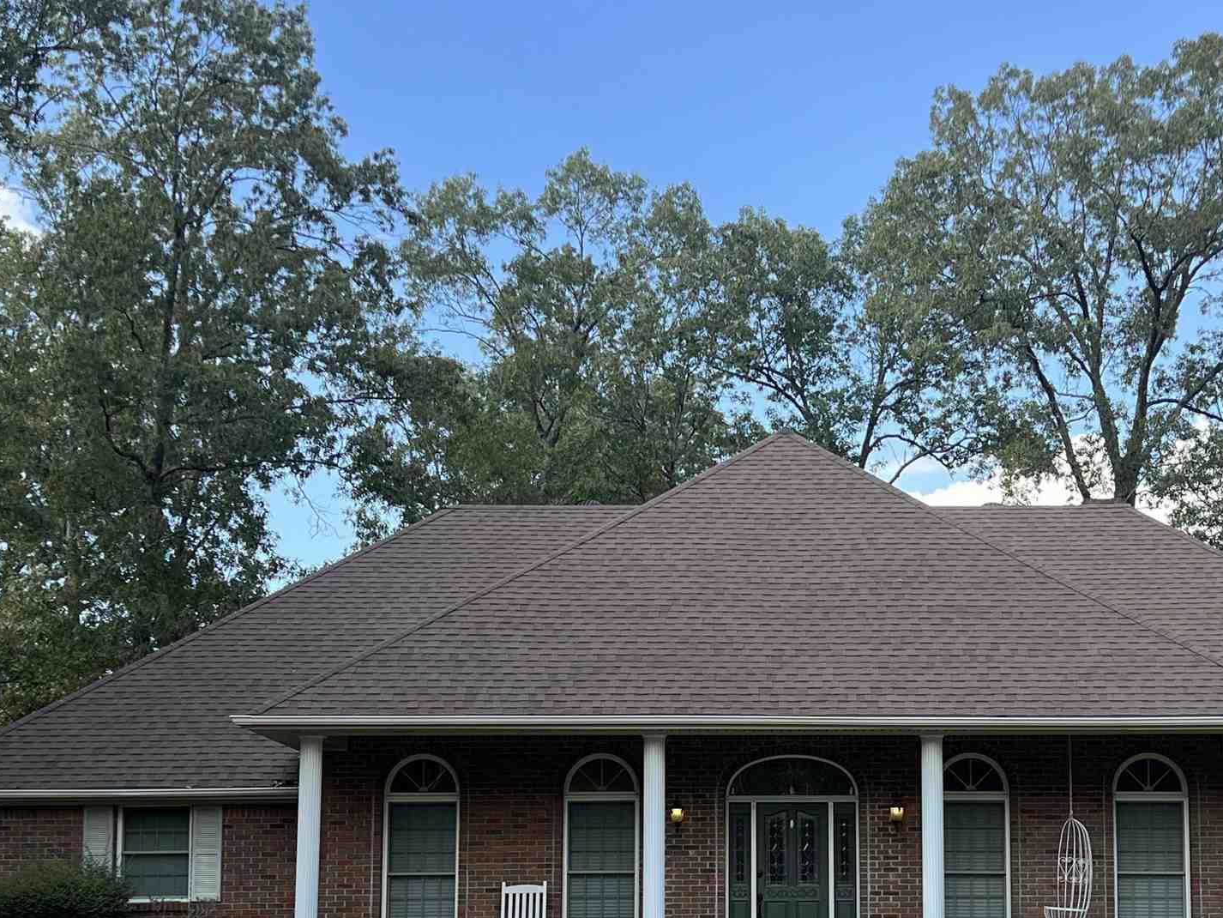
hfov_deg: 34.1
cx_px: 792
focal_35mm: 56
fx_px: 1979
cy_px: 755
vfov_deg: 25.6
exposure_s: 1/880
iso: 50
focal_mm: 5.7
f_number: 1.5
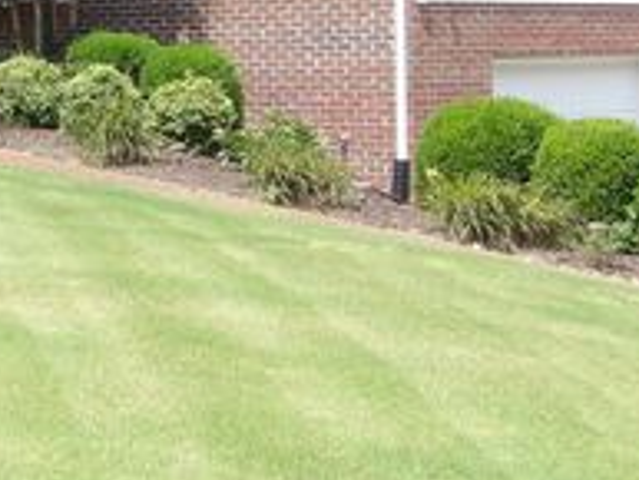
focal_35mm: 119
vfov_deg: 12.2
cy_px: -55
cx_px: 192
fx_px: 2198
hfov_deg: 16.5
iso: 100
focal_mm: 8.2
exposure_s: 1/292
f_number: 3.8
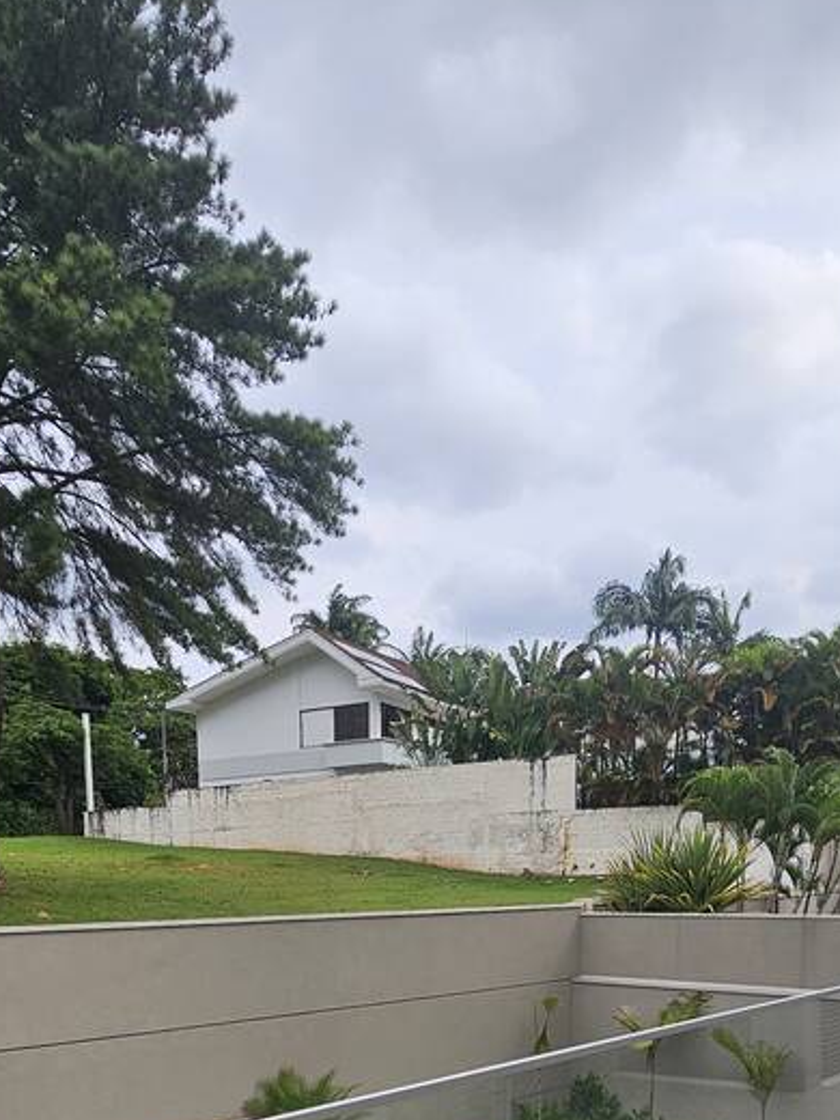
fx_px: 874
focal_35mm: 27
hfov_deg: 51.3
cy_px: 1032
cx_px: 396
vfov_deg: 55.5
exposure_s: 1/2476
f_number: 2.2
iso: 50
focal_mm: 2.2
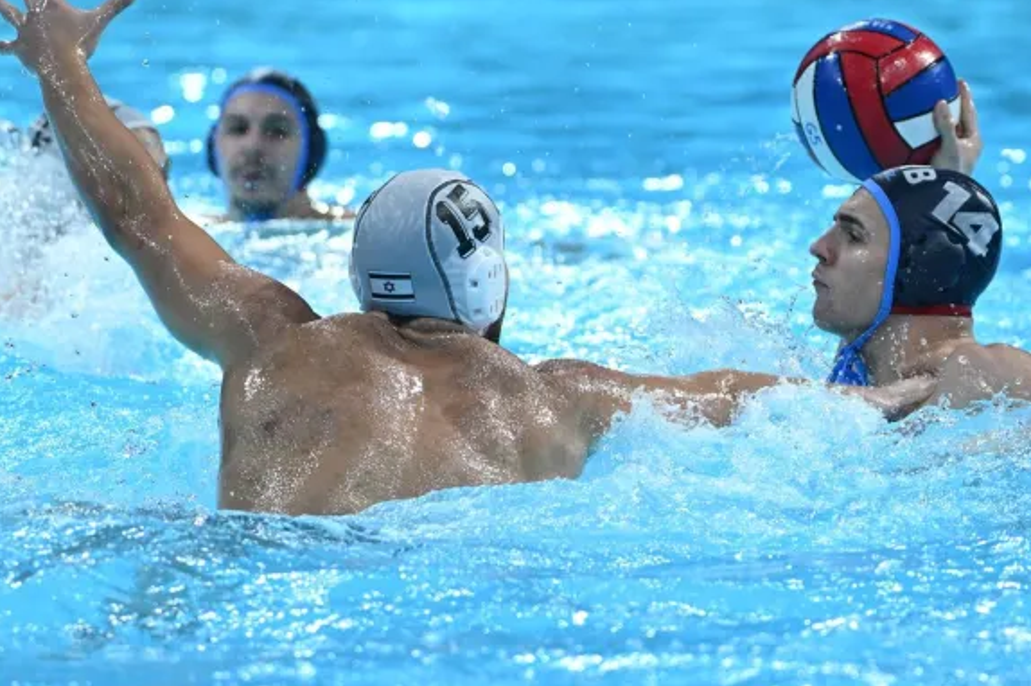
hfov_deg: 7.8
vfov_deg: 5.2
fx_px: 7585
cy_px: 252
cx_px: 553
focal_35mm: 265
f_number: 4
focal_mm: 200
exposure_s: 1/1600
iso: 3200
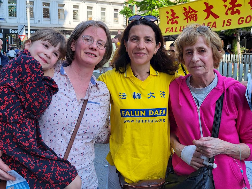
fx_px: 262
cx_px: 113
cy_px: 64
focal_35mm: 36
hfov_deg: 51.3
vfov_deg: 39.2
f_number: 1.8
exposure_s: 1/705
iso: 40
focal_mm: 5.4
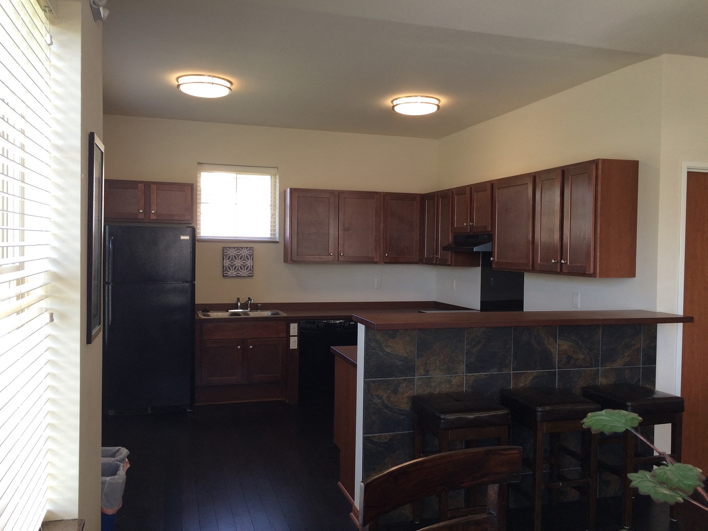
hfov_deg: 61.7
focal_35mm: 29
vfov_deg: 48.2
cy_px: 266
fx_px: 593
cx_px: 354
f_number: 2.2
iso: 32
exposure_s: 1/40
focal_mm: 4.15
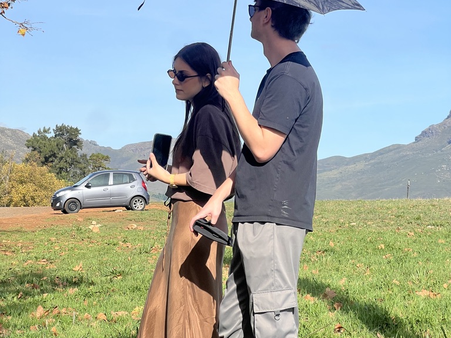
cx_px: 226
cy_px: 81
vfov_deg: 14.3
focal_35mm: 103
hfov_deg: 19.1
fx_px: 1342
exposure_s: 1/911
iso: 32
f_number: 2.8
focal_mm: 9
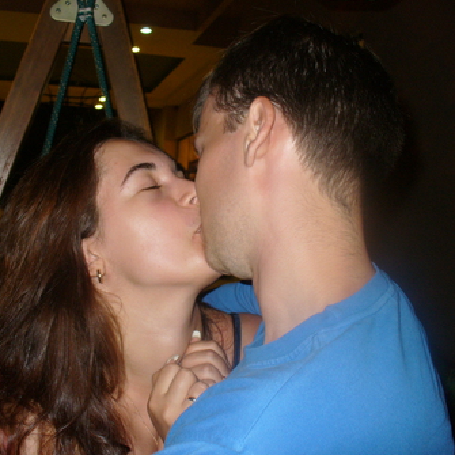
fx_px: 654
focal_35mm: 44
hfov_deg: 38.3
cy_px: 227
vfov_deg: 38.3
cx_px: 201
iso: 100
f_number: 2.8
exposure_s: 1/8
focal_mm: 6.1
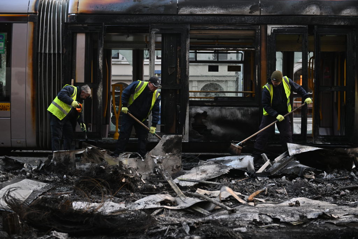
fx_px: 547
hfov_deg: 36.2
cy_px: 120
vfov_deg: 24.6
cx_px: 179
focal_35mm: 55
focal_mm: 55
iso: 1600
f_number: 4
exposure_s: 1/500
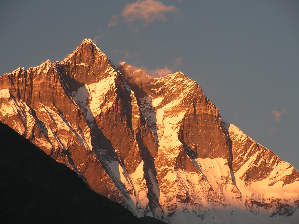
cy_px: 112
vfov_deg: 9.3
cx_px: 150
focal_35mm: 159
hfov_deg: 12.4
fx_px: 1373
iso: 64
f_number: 3.4
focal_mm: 26.5
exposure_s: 1/160
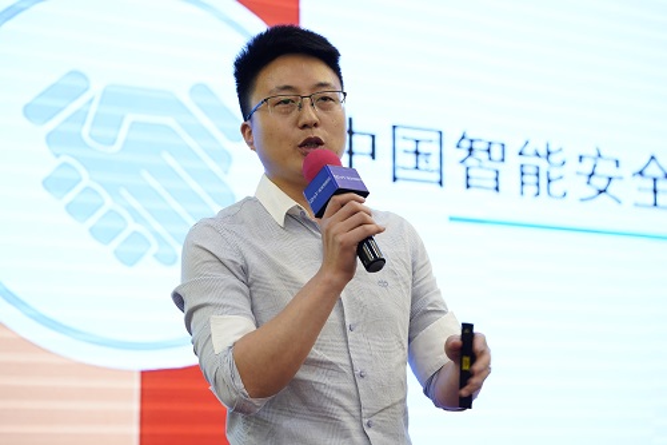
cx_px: 334
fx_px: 1667
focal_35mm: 90
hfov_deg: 22.6
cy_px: 222
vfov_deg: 15.2
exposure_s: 1/125
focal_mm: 90
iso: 3200
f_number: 3.5
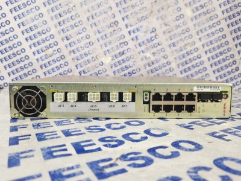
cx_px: 120
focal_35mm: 26
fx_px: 181
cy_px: 90
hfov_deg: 67.3
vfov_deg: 53.1
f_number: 1.8
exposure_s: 1/33.3
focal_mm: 5.58
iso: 500
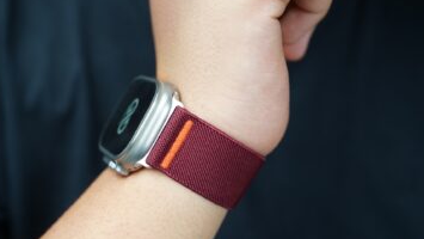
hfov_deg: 32.3
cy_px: 127
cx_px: 203
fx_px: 731
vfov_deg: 18.6
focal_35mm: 65
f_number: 4
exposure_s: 1/60
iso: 1250
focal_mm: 55
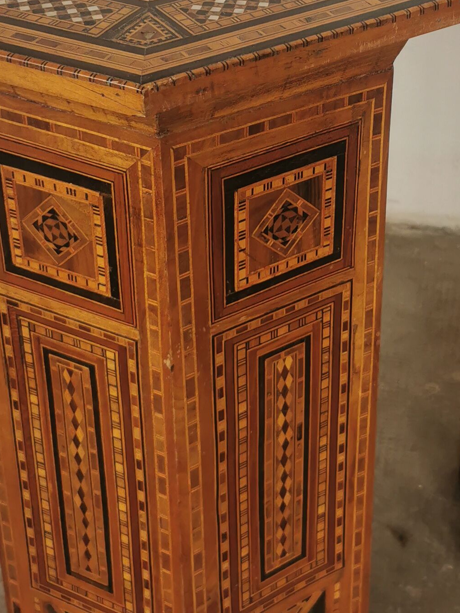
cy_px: 133
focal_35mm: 73
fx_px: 1293
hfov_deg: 20.0
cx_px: 365
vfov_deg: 26.2
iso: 80
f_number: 1.6
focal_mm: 5.56
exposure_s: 1/100
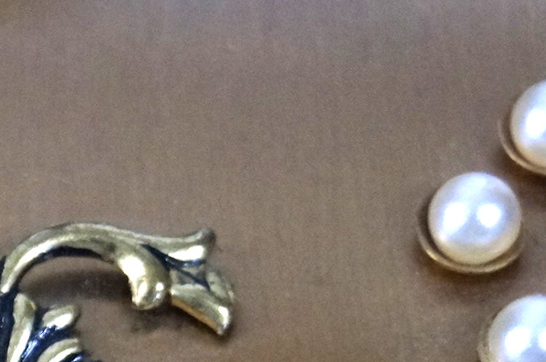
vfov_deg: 5.3
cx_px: -64
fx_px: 3869
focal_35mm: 256
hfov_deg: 8.0
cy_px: 497
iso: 2000
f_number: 5.6
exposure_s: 1/100
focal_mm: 55
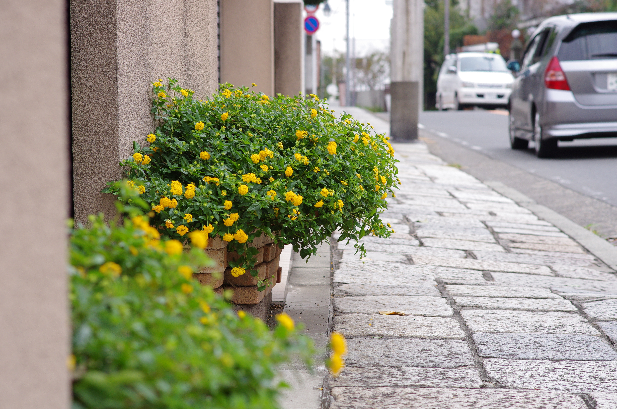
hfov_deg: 19.5
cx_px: 308
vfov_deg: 13.0
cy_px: 204
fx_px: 1796
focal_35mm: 105
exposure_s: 1/500
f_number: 5
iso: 640
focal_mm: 70
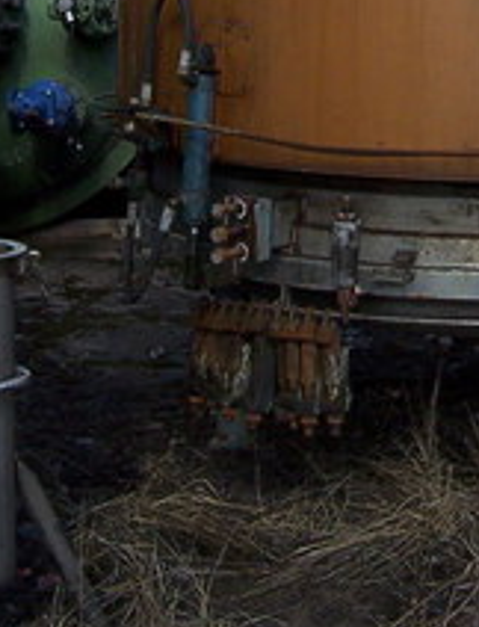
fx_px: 1404
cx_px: 396
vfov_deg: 24.2
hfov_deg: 19.1
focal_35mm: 77
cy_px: 27
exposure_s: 1/634
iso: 100
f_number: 3.84
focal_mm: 5.26
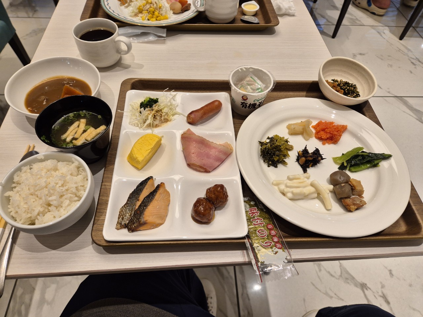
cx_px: 212
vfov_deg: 58.9
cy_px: 158
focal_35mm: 23
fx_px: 281
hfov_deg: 73.9
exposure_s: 1/120
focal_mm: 5.4
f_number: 1.8
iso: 125
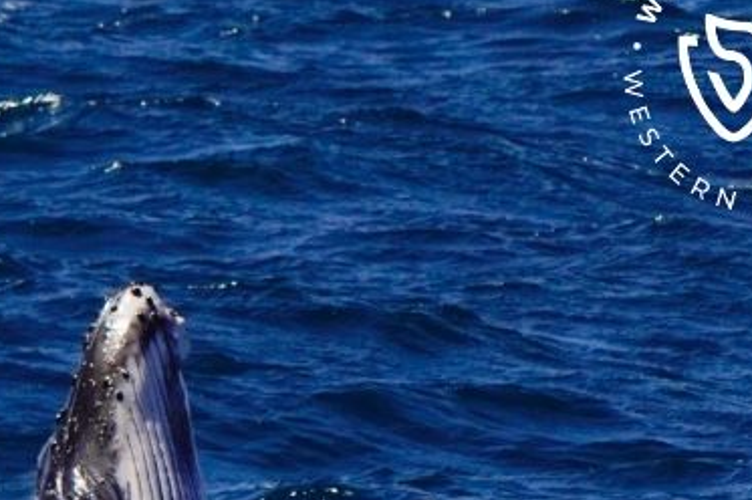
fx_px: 10826
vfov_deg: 2.6
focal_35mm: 519
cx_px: 103
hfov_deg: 4.0
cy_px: 465
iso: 400
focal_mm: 161.2
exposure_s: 1/4000
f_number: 6.3
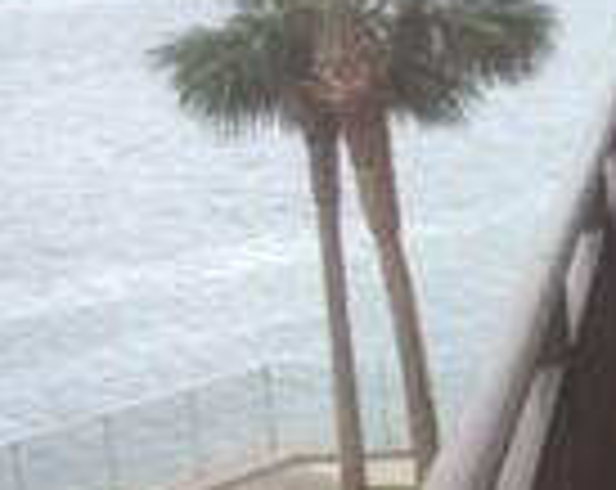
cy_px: 512
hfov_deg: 11.6
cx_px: 1326
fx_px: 2656
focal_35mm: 146
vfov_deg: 10.4
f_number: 2.4
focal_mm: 3.3
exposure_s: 1/497
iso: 32
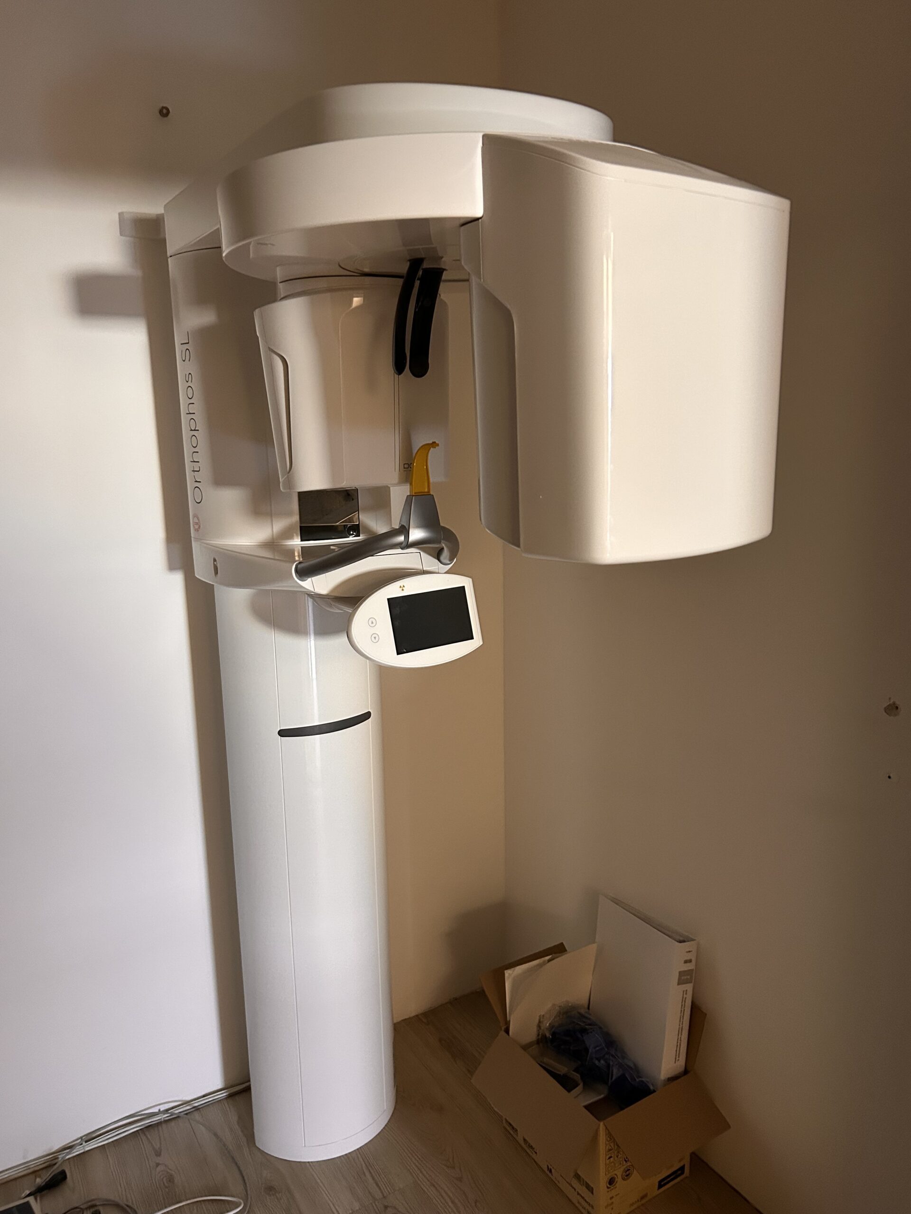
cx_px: 456
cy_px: 607
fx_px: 912
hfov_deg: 53.1
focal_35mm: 26
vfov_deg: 67.3
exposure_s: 1/50
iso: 400
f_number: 1.5
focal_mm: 5.7
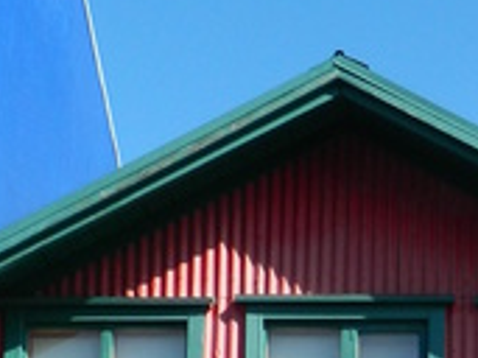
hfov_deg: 16.4
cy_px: 750
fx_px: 1614
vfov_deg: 11.3
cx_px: 523
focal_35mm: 117
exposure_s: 1/160
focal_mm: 4.5
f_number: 8.7
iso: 80
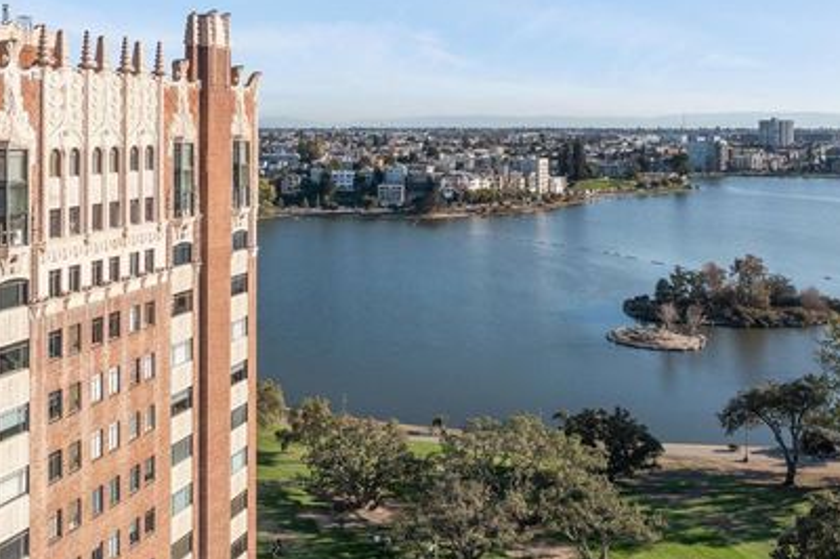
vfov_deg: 37.7
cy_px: 236
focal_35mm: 35
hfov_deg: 54.4
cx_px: 386
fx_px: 816
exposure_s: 1/2000
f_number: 3.5
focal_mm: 10.26
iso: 100
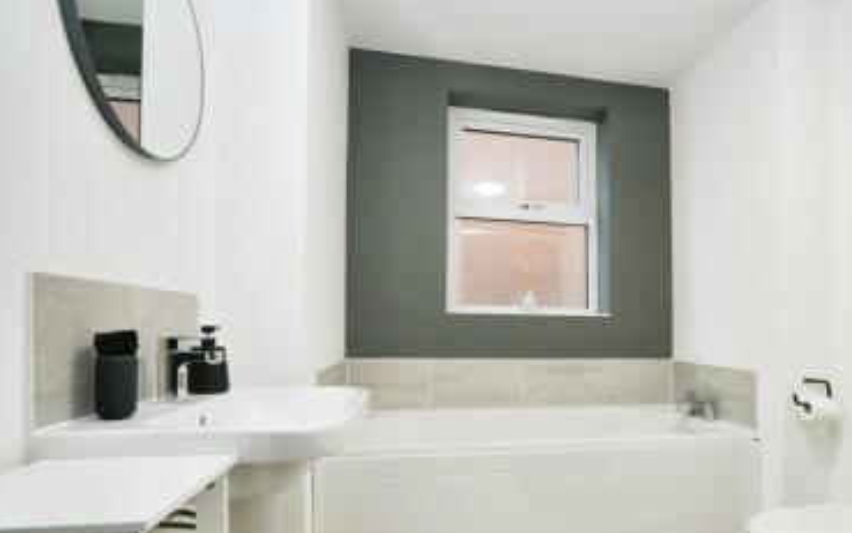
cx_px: 543
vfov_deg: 56.8
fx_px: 488
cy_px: 324
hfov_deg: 80.4
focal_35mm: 21
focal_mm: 16
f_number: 7.1
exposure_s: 1/50
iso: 2000
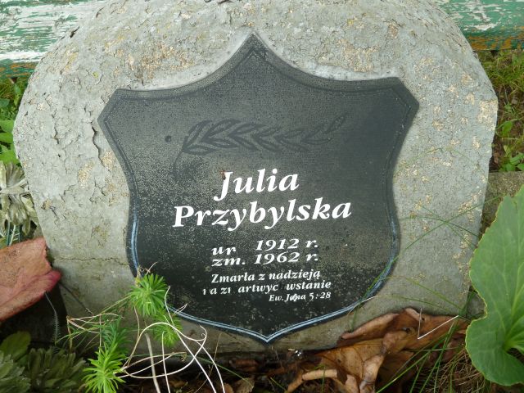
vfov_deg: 54.9
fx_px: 378
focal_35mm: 25
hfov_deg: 69.4
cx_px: 262
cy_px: 196
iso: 80
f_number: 3.3
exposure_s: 1/60
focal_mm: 4.1
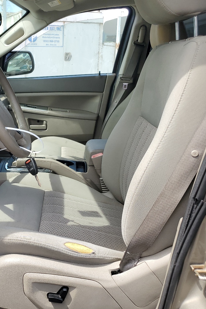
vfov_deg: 51.9
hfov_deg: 33.9
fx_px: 317
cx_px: 17
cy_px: 155
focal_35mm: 37
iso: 50
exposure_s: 1/714
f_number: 1.5
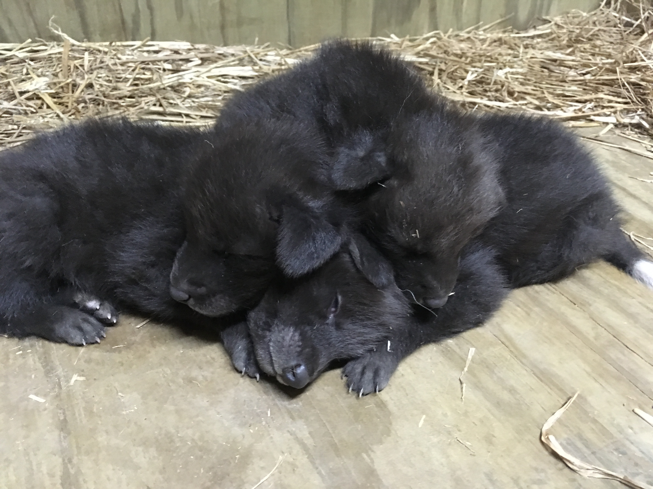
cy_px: 244
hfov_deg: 61.7
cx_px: 326
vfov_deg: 48.2
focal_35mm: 29
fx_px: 547
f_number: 2.2
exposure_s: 1/15
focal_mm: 4.15
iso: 640
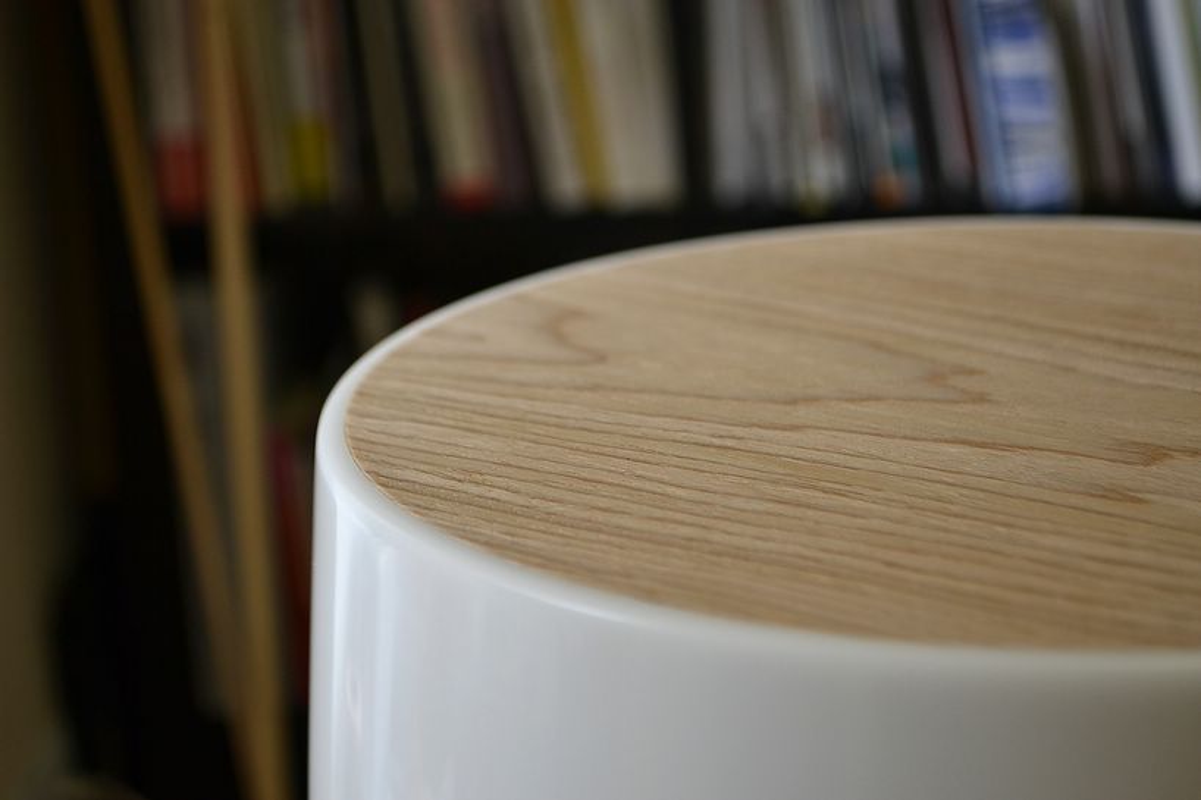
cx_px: 600
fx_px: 2201
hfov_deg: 30.5
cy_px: 400
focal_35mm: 66
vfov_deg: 20.6
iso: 400
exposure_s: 1/60
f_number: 5.3
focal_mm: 44
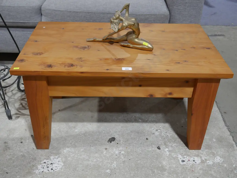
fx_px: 274
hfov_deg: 46.8
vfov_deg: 36.0
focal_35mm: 40
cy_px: 89
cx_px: 118
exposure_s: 1/60
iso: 500
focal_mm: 20
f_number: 4.5
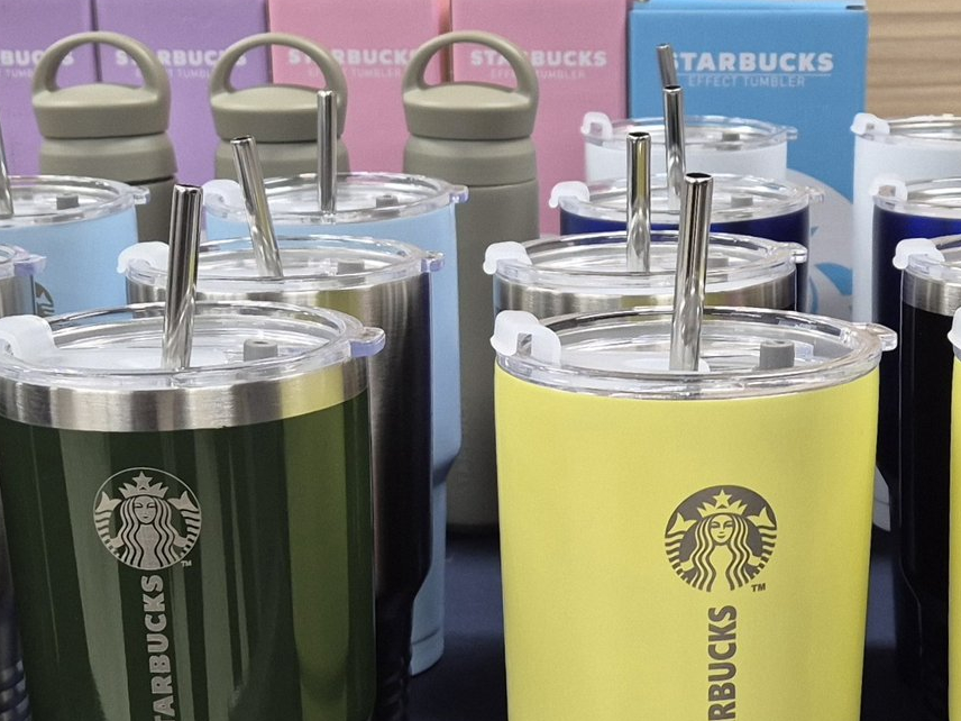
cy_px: 582
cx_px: 940
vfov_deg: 26.1
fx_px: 1527
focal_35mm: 55
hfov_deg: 32.4
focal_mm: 5.4
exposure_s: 1/60.2
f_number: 1.8
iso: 125
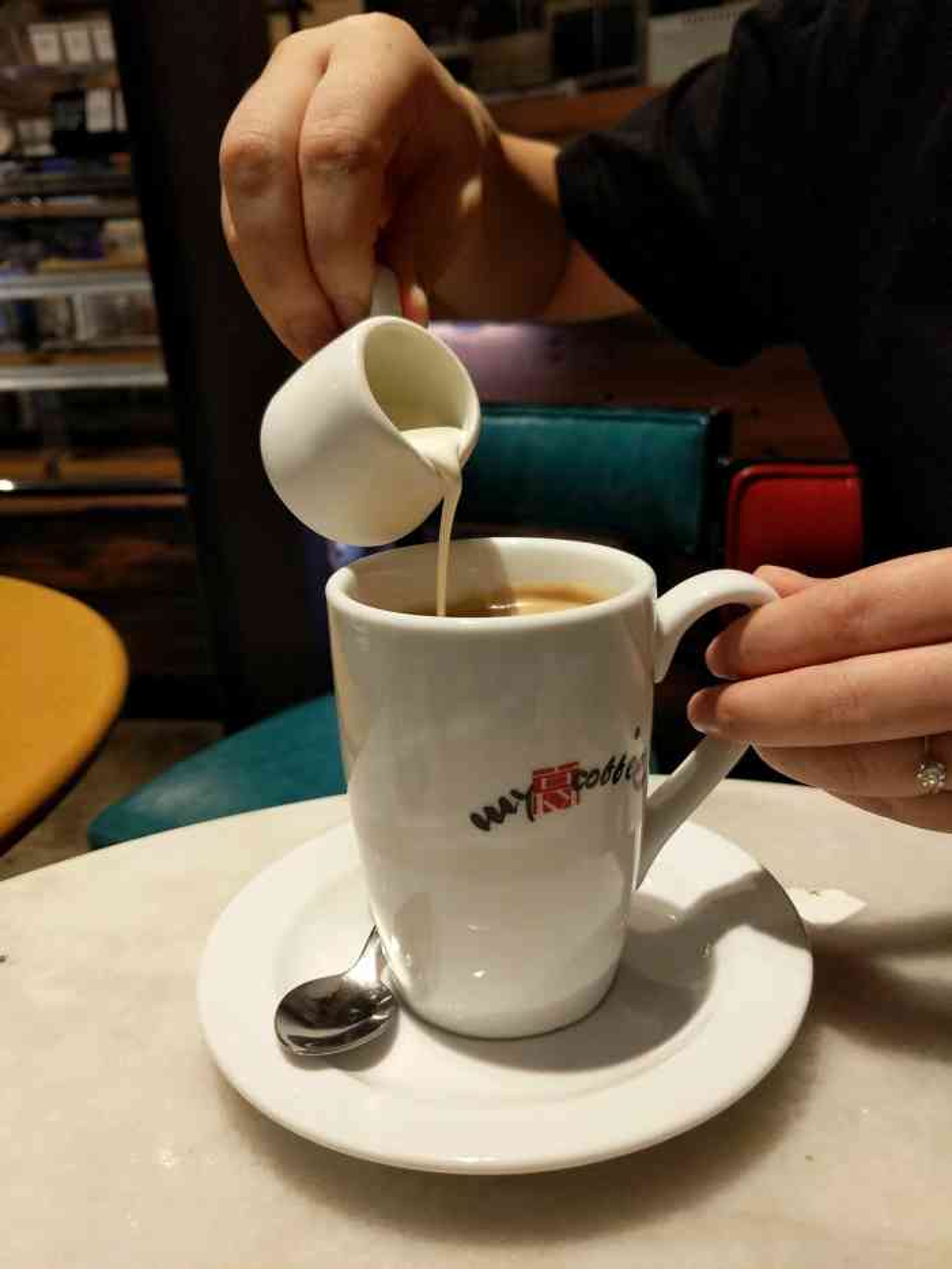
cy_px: 634
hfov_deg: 54.9
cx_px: 476
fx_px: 917
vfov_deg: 69.4
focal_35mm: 25
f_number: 1.7
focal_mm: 4.32
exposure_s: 1/50
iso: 160
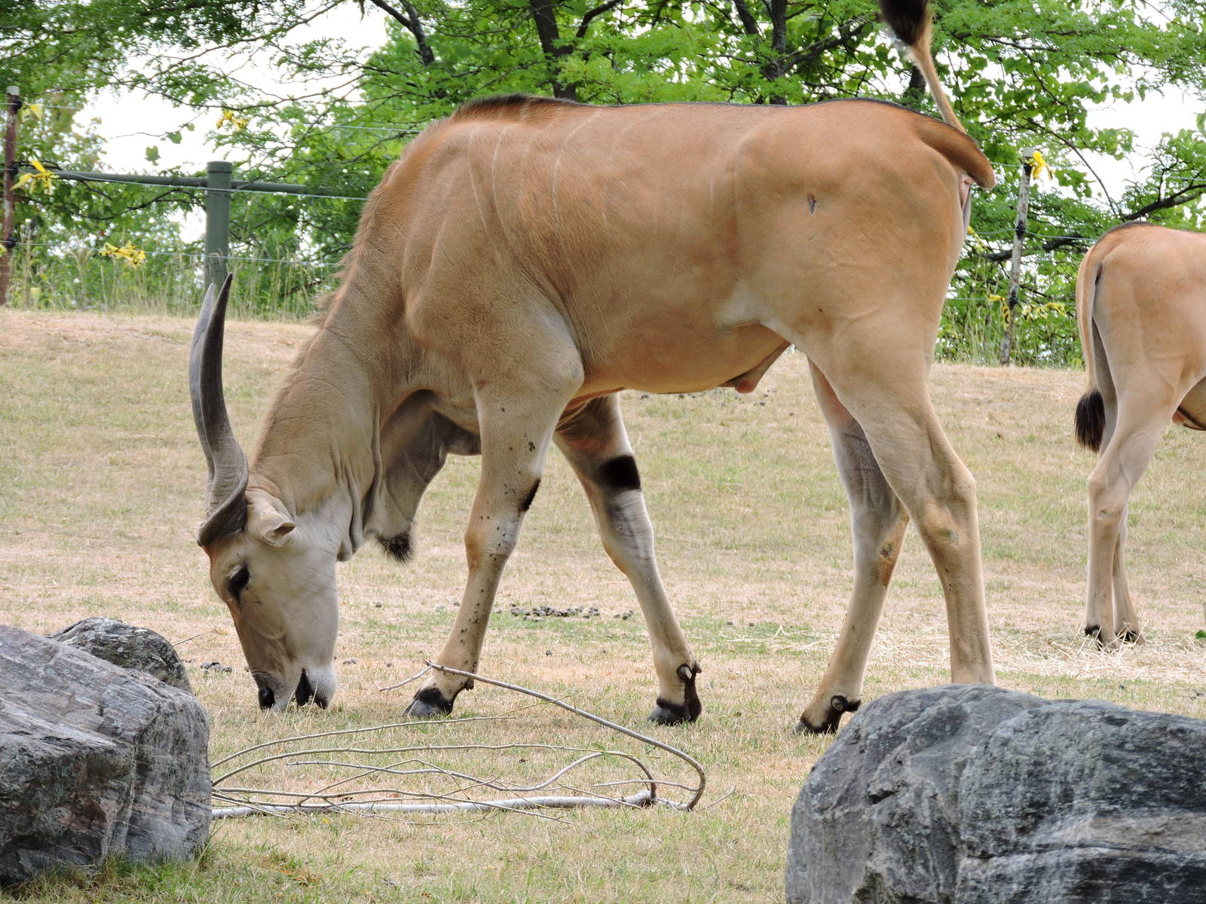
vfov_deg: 4.6
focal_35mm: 325
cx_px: 603
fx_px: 11323
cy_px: 452
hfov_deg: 6.1
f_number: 4.8
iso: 100
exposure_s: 1/200
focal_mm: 58
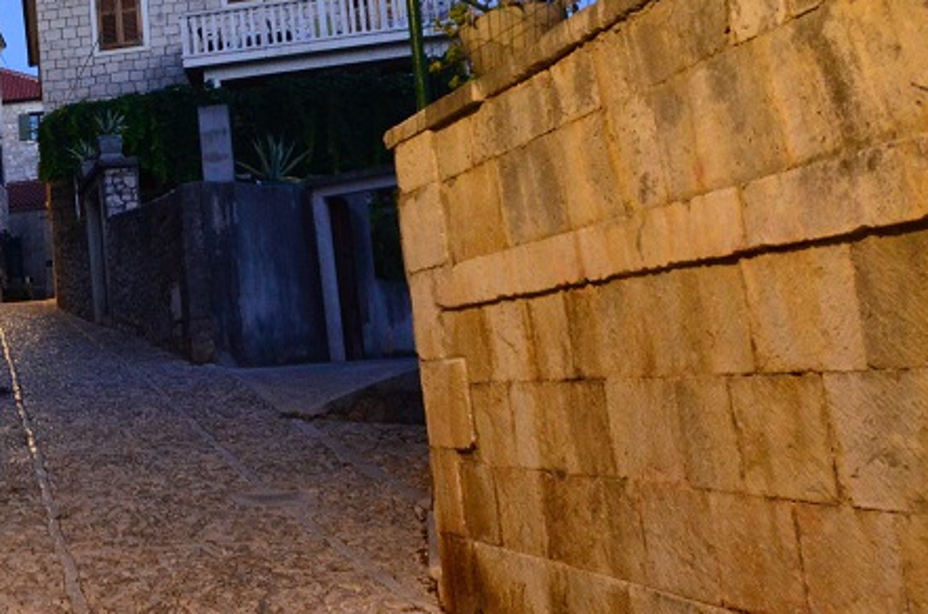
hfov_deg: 39.9
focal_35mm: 44
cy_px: 180
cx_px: 33
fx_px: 1135
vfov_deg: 30.0
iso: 2000
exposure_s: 1/40
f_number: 5.6
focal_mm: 13
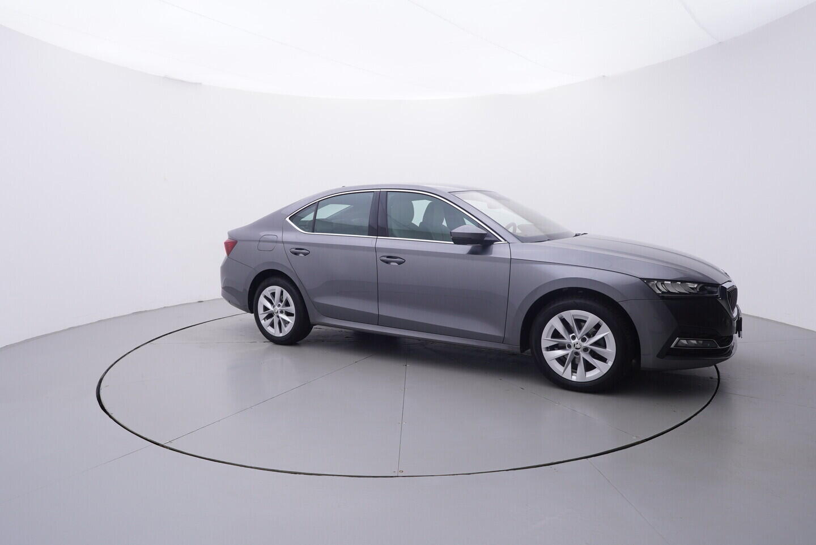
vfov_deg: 56.2
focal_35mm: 22
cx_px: 408
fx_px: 510
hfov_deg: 77.3
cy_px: 272
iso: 200
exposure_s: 1/80
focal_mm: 15
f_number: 5
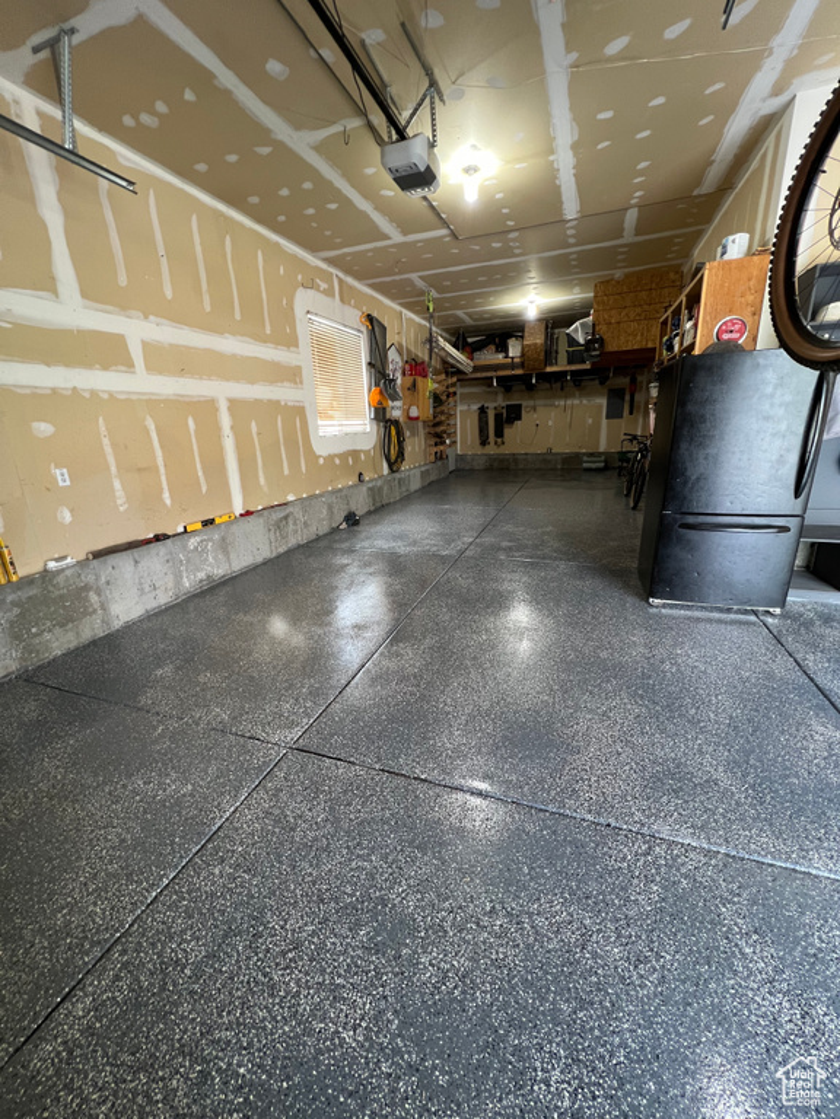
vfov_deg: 106.2
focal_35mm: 13
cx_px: 420
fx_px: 421
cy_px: 560
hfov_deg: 89.9
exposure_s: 1/60
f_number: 1.8
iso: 125
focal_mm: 1.57
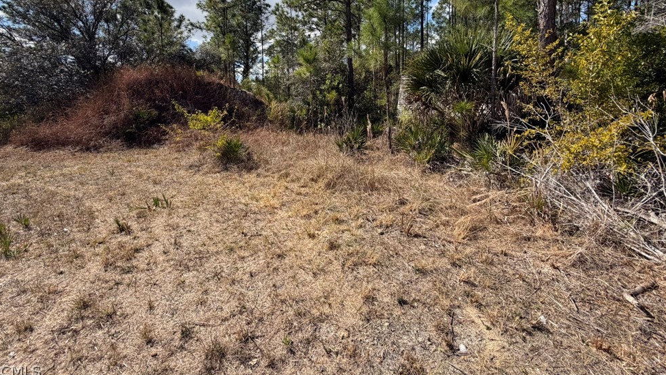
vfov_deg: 65.0
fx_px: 283
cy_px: 120
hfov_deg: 99.4
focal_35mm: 16
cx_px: 325
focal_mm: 2.22
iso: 32
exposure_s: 1/770
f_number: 2.2
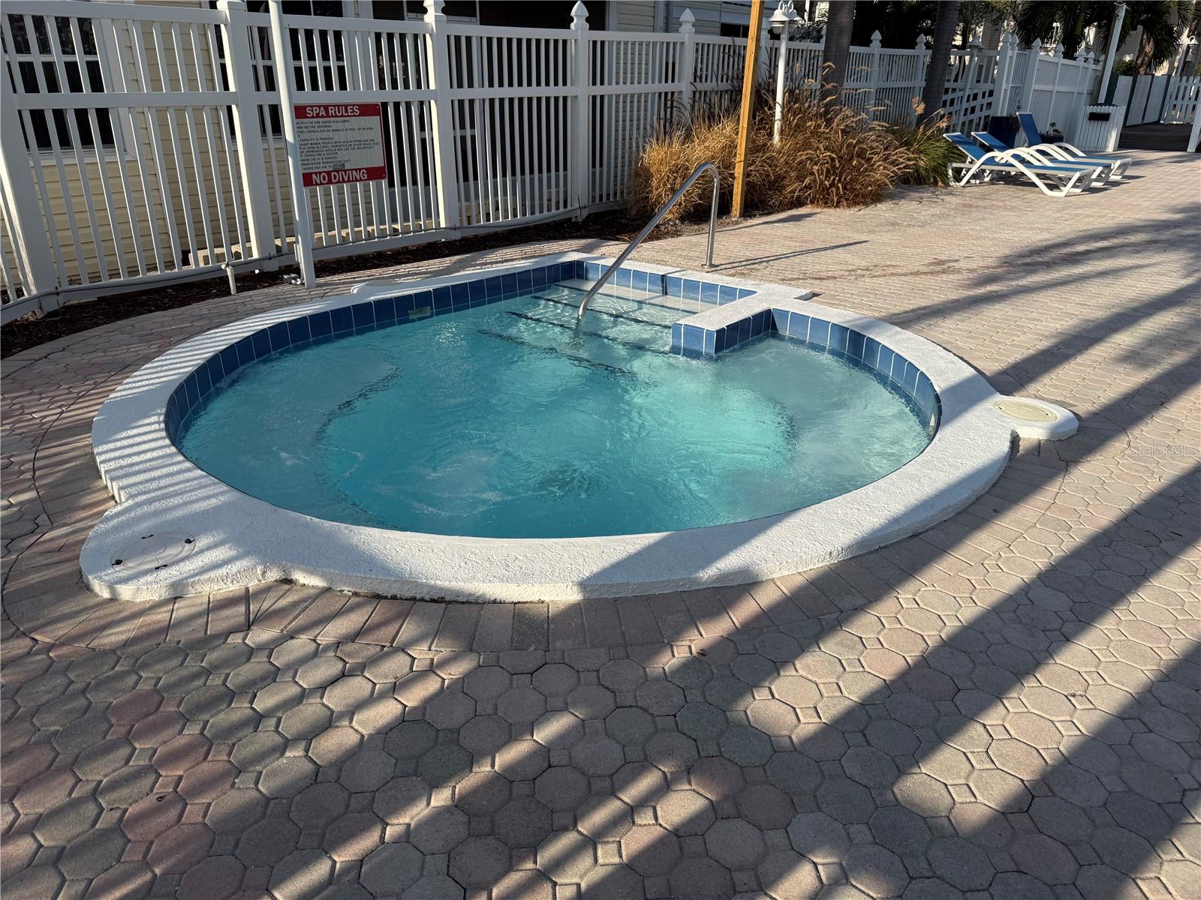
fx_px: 833
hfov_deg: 71.6
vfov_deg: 56.8
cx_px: 600
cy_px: 450
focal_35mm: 24
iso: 80
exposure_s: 1/5319
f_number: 1.78
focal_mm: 6.76
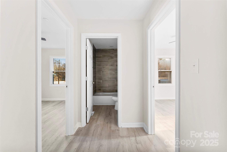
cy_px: 76
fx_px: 88
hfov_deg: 104.2
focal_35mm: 14
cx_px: 114
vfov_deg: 81.3
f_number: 8
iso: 4000
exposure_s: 1/20
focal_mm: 14
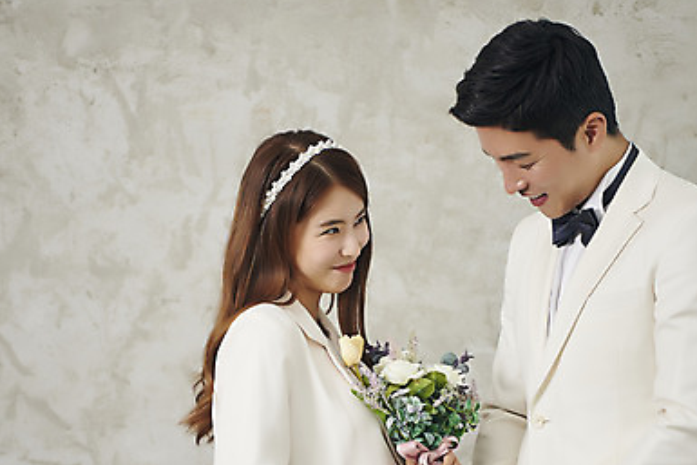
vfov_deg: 12.6
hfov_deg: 18.7
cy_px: 308
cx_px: 339
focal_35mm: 109
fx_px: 2111
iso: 160
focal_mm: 70
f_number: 2.8
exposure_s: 1/125
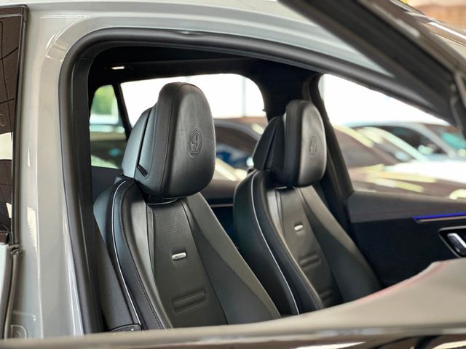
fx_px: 1037
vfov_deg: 19.1
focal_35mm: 77
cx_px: 233
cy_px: 174
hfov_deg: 25.3
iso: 200
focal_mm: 9
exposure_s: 1/40
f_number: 2.8
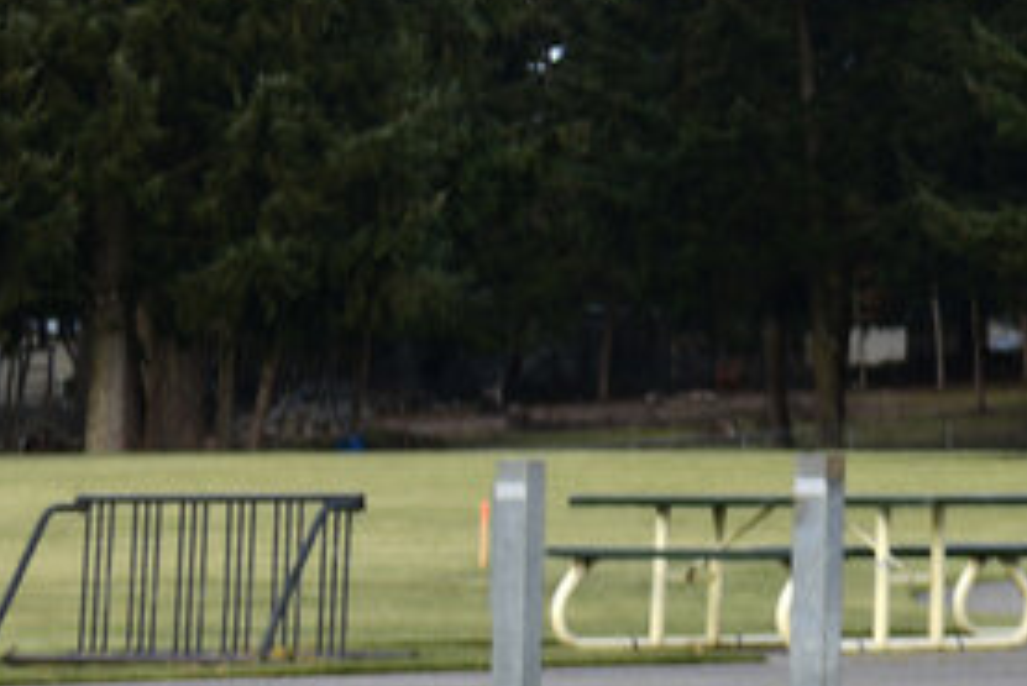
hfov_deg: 7.6
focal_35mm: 260
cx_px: 1939
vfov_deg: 5.2
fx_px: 7421
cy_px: -604
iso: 31
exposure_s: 1/125
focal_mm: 48
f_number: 3.5
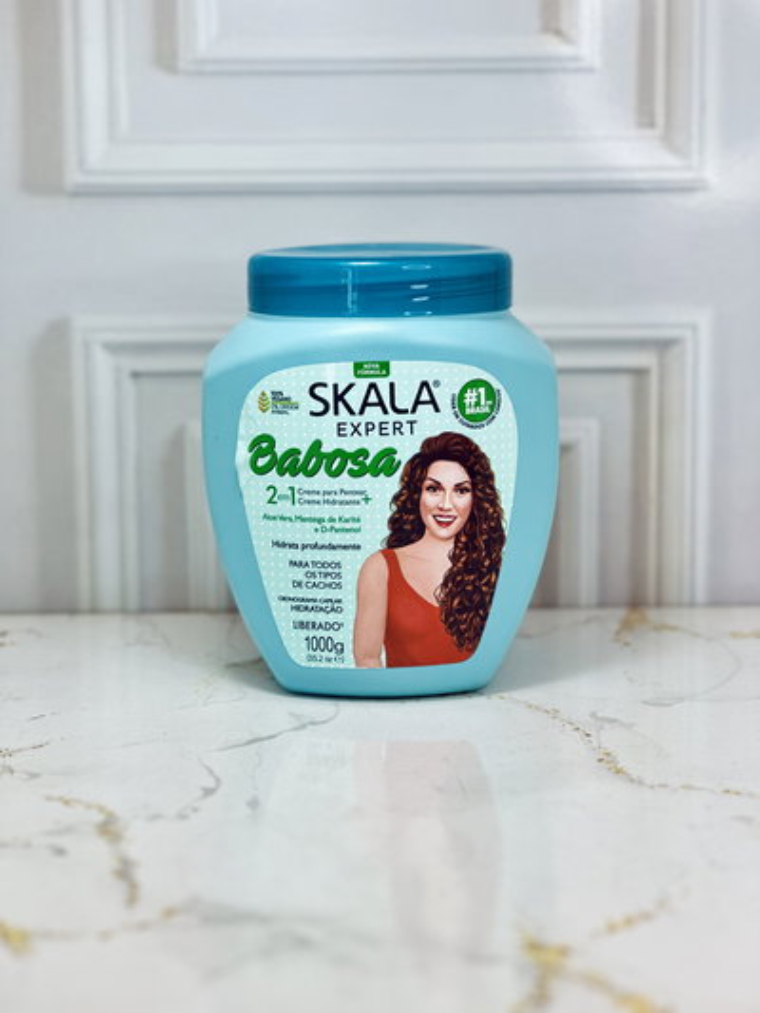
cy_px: 506
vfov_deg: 25.3
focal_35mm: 77
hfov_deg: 19.1
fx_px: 2253
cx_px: 380
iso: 100
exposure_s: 1/100
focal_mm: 9
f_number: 2.8
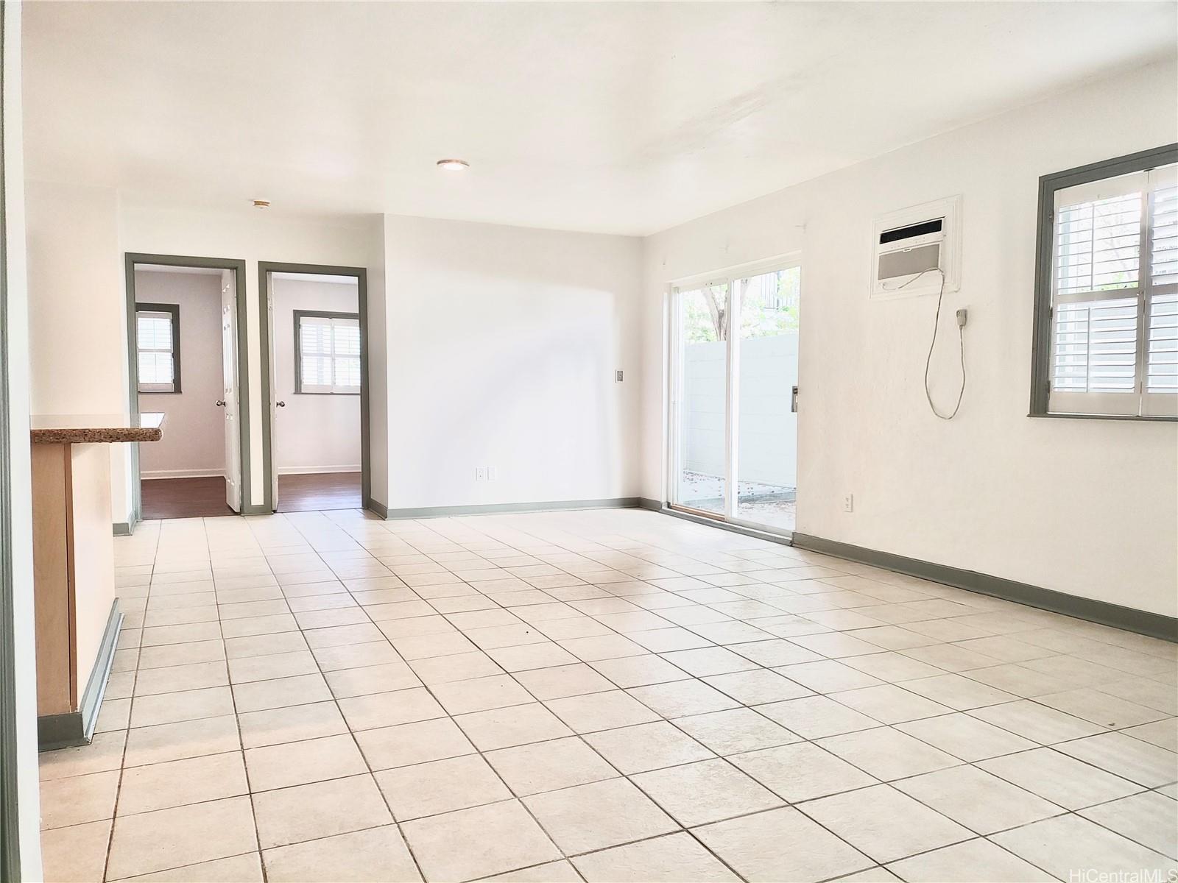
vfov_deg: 54.9
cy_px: 442
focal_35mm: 25
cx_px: 589
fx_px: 851
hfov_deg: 69.4
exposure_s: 1/120
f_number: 1.7
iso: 434
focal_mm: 4.71
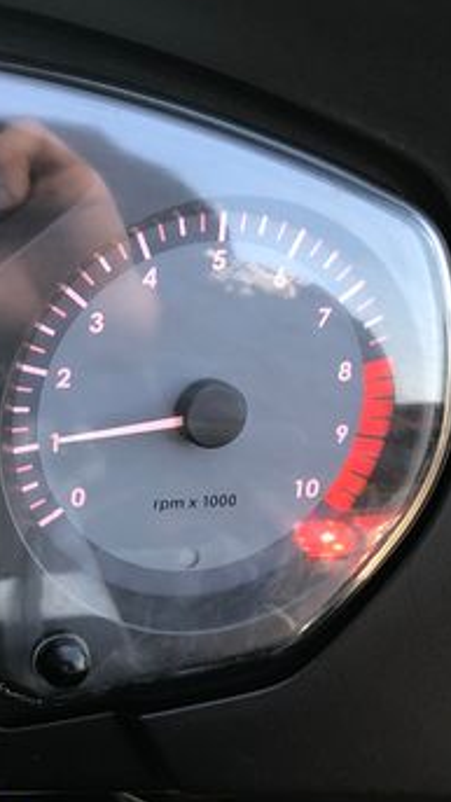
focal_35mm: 57
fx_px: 1212
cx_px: -231
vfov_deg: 36.6
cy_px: 449
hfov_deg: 18.6
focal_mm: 3.99
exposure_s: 1/120
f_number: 1.8
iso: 40
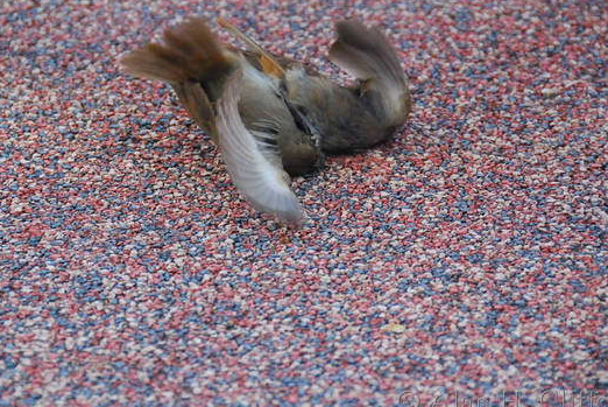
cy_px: 156
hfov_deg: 5.1
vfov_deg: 3.4
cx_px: 262
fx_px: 6795
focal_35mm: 402
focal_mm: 200
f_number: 5.6
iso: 1600
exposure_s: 1/400
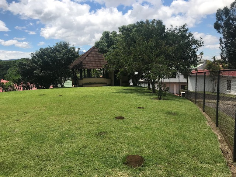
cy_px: 88
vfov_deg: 49.7
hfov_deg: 63.4
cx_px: 118
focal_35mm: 28
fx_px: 191
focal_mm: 3.99
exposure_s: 1/2336
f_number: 1.8
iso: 20
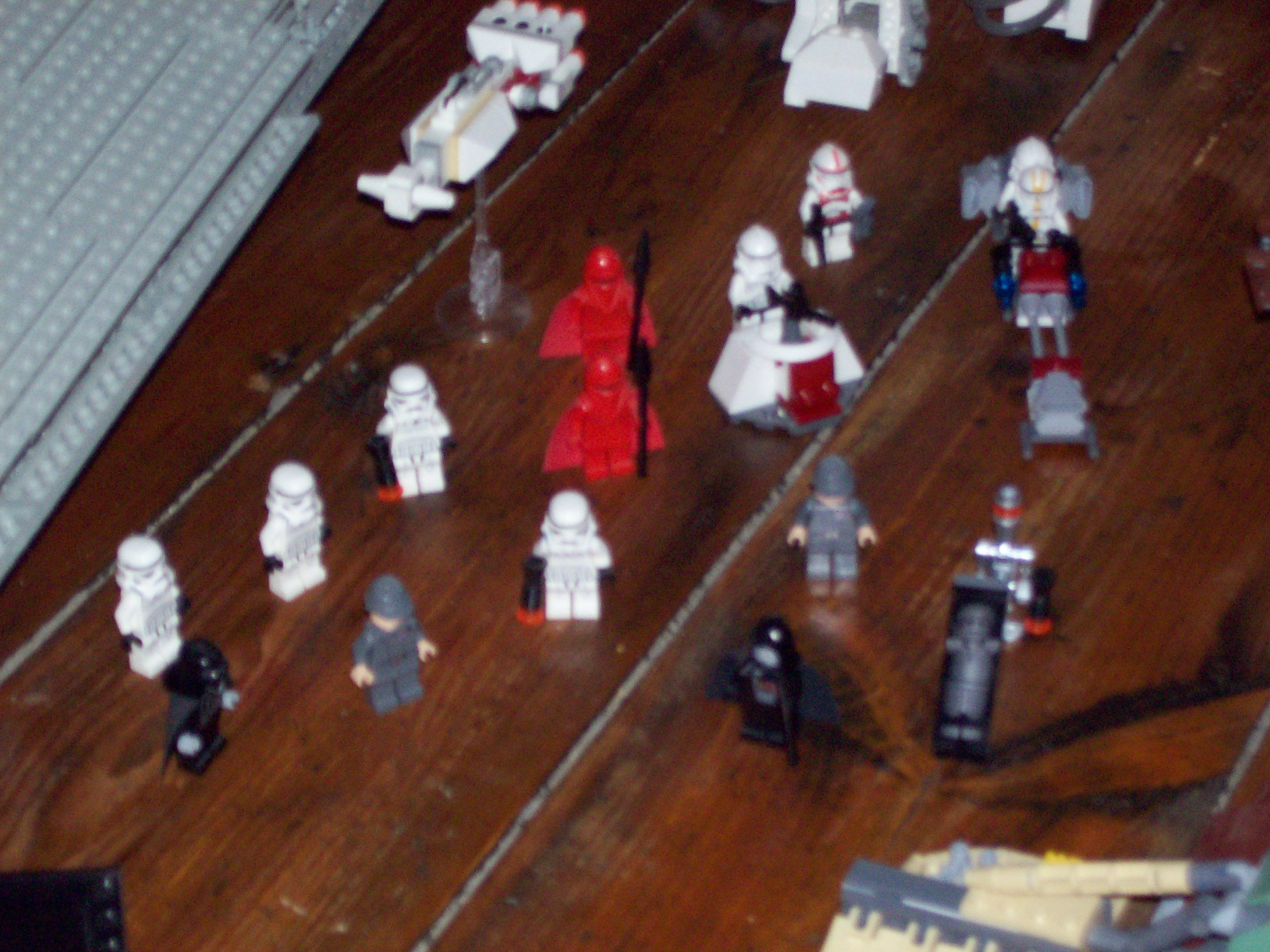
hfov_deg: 22.5
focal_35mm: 87
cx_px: 635
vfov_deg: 17.0
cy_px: 476
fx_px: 3191
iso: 140
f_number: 4.3
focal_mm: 14.3
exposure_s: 1/109
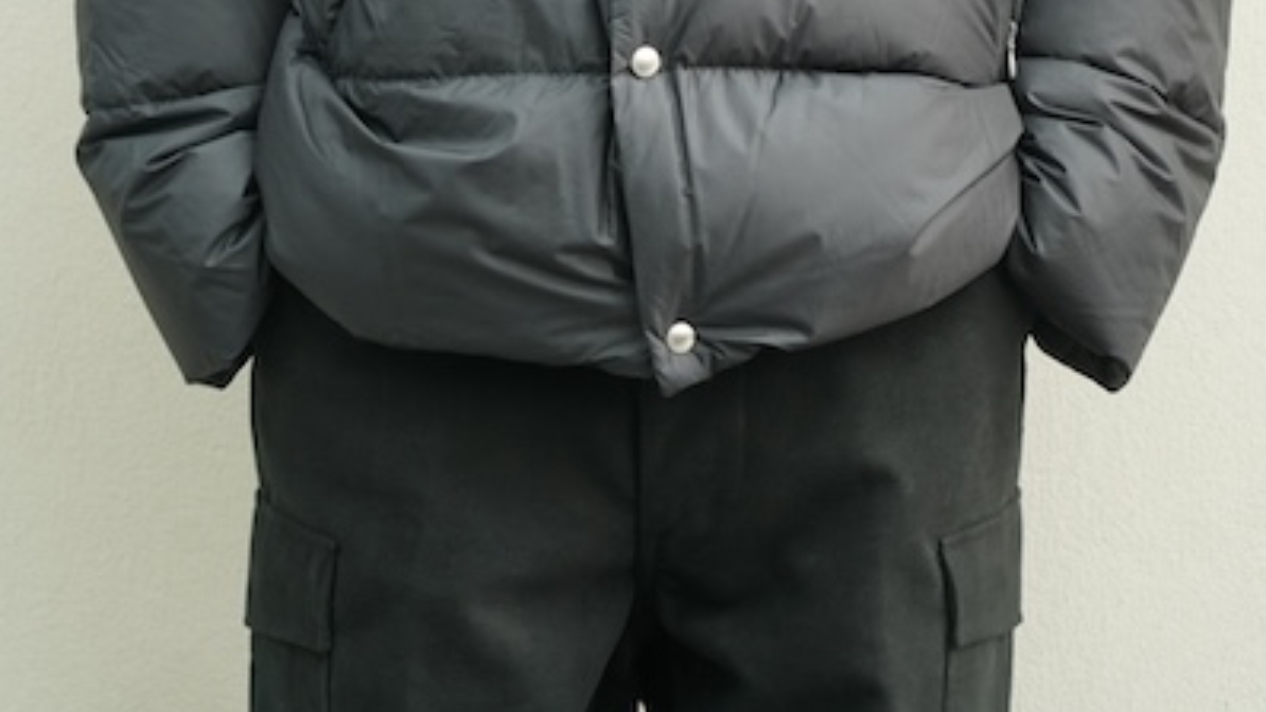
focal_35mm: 166
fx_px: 5573
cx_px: 633
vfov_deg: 7.3
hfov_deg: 13.0
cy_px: -124
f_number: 4
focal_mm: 105
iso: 320
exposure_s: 1/125
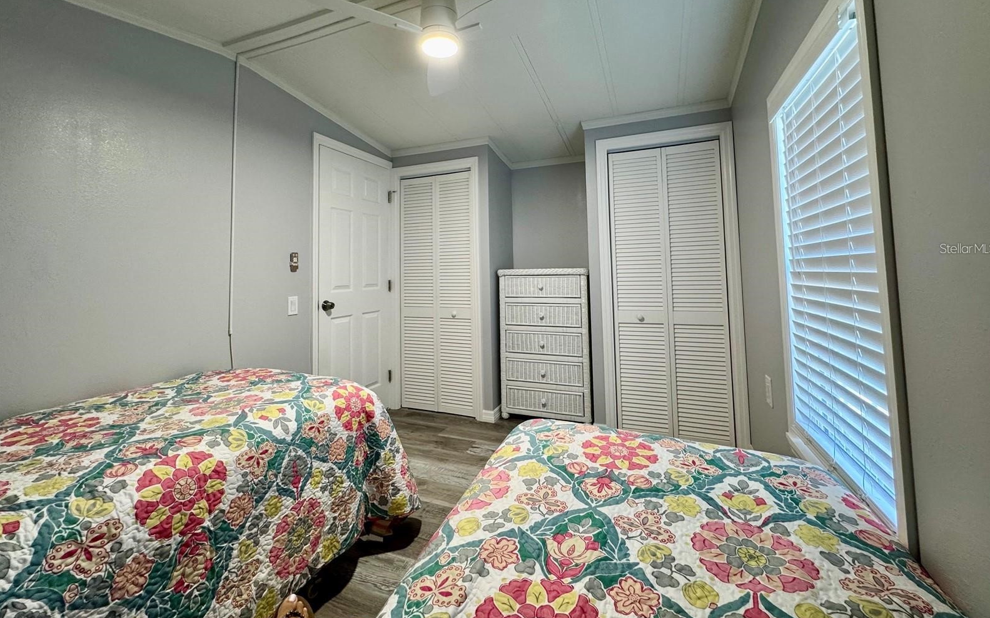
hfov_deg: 101.5
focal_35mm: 15
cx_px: 498
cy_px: 248
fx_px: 405
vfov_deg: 74.0
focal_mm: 2.22
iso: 160
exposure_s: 1/60
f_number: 2.2
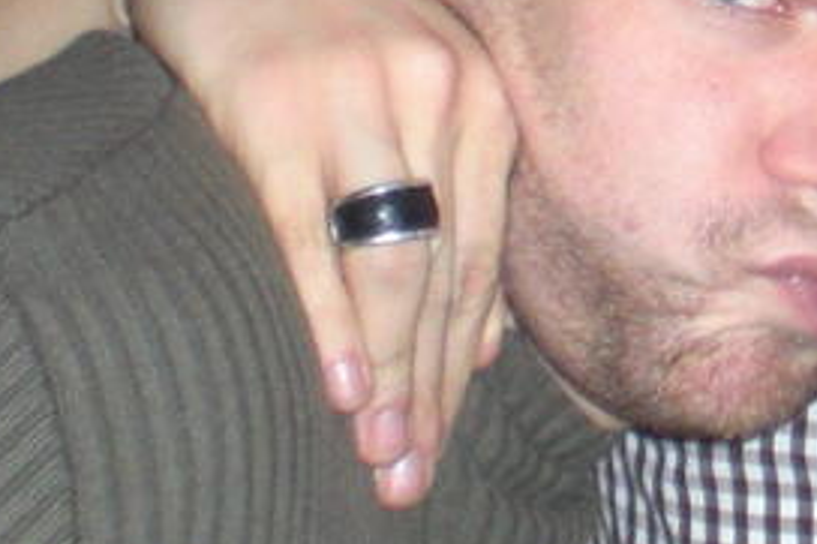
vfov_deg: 7.1
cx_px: 1114
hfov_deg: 10.8
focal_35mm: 186
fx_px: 4218
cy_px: -523
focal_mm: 6.3
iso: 200
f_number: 3.1
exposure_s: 1/60
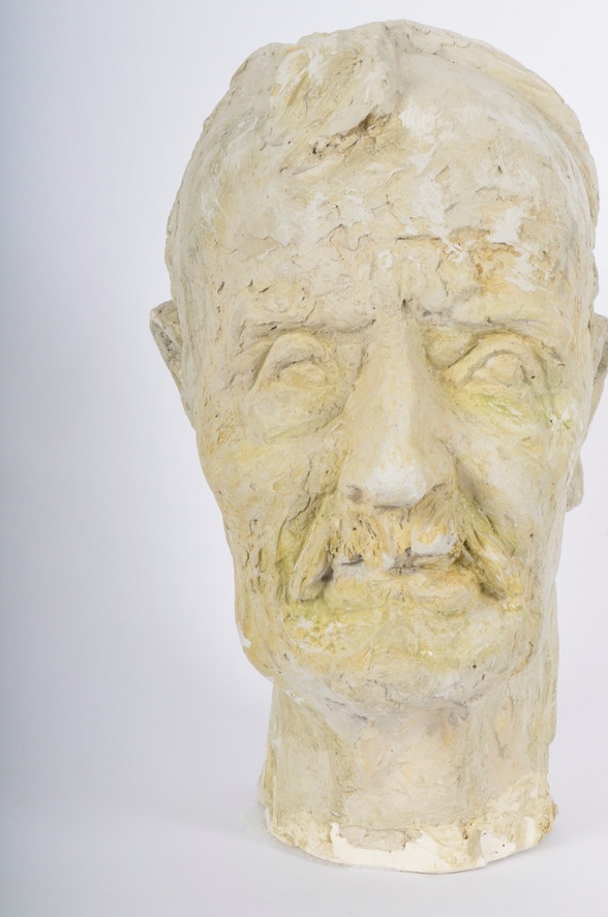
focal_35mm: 69
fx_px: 1755
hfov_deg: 19.6
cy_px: 447
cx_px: 407
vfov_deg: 29.3
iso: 200
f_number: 14
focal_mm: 34
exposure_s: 1/200
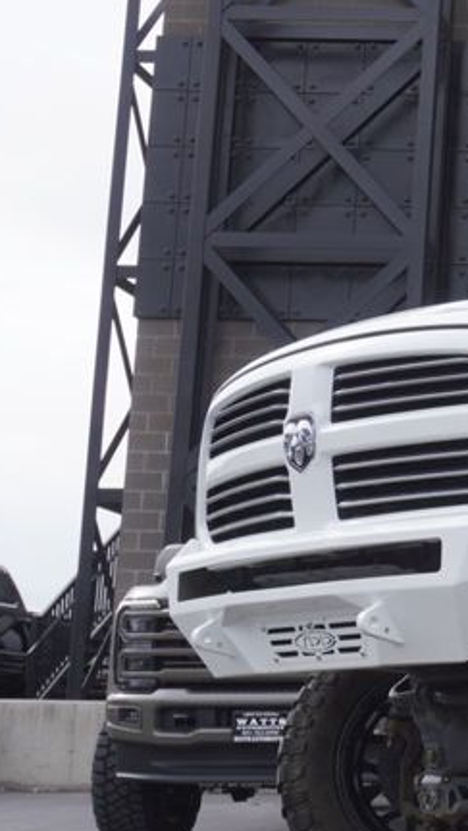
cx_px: 913
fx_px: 2057
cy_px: 392
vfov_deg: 22.9
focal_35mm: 93
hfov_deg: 11.7
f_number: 7.1
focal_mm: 25
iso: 100
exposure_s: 1/160
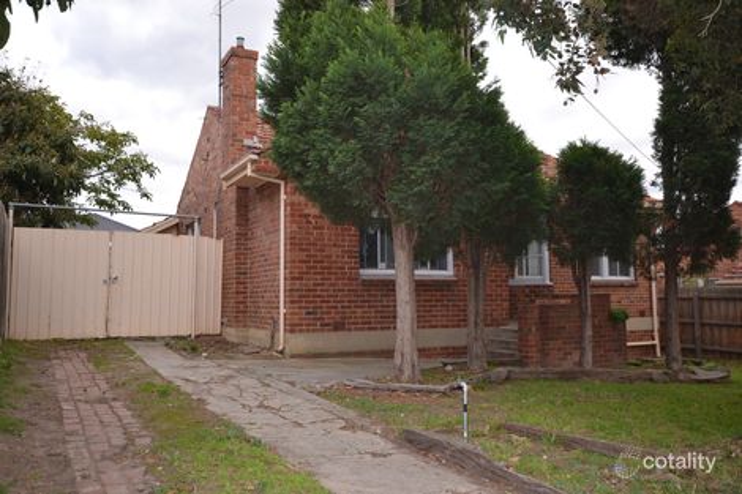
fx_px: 618
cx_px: 371
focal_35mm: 30
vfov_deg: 43.6
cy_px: 247
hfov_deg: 61.9
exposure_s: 1/125
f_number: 5.6
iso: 160
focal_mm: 20
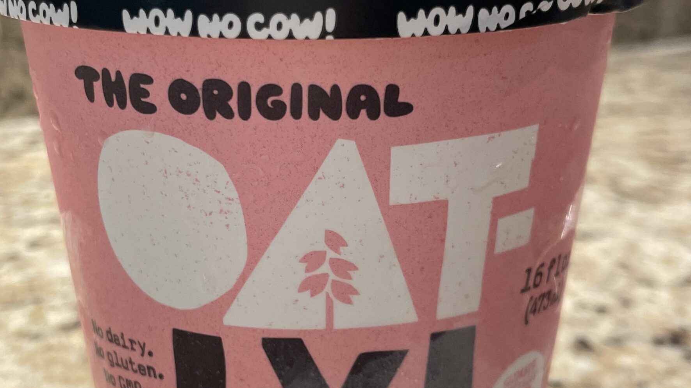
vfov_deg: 29.0
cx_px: 318
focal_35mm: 41
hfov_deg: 49.4
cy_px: 218
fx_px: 751
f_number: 1.6
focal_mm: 4.2
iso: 160
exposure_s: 1/60
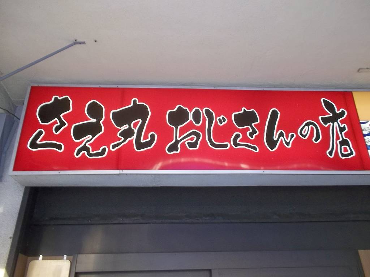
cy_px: 138
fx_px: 310
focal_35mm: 29
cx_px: 185
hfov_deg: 61.7
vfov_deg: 48.2
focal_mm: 4.1
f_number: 3.3
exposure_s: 1/30
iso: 160
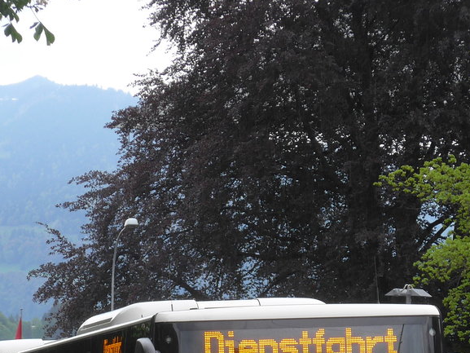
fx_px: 3952
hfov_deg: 6.8
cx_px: 201
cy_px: 365
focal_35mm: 291
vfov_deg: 5.1
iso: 125
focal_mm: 27.3
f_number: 5.4
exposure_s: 1/100
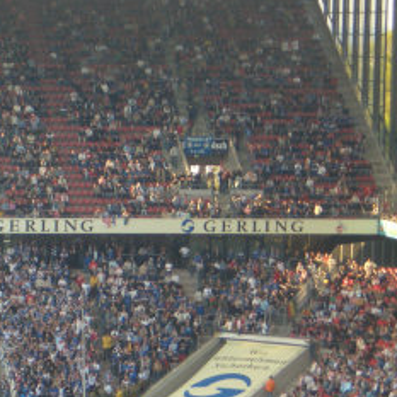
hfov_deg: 8.8
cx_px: 19
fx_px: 2582
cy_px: 221
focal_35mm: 199
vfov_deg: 8.8
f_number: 4.8
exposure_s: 1/60
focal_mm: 17.4
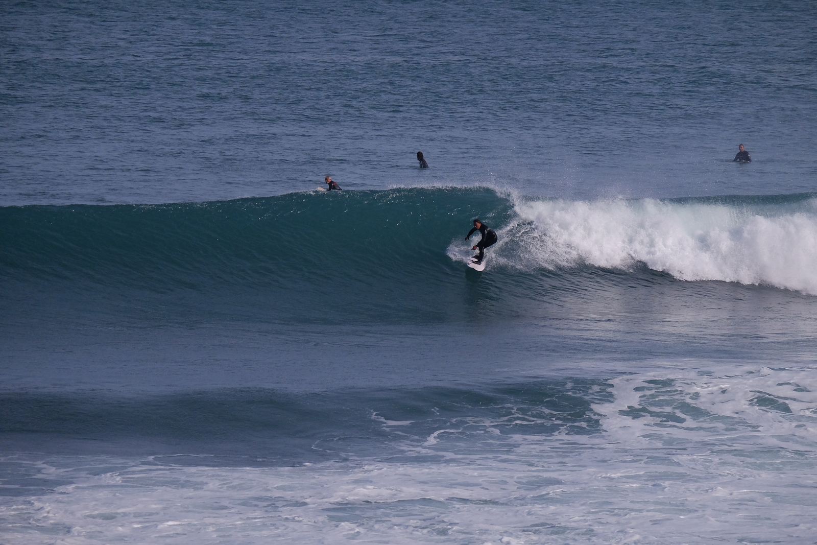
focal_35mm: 345
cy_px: 272
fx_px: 7830
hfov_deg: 6.0
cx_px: 408
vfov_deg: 4.0
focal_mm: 230
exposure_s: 1/7500
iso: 1250
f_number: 6.7
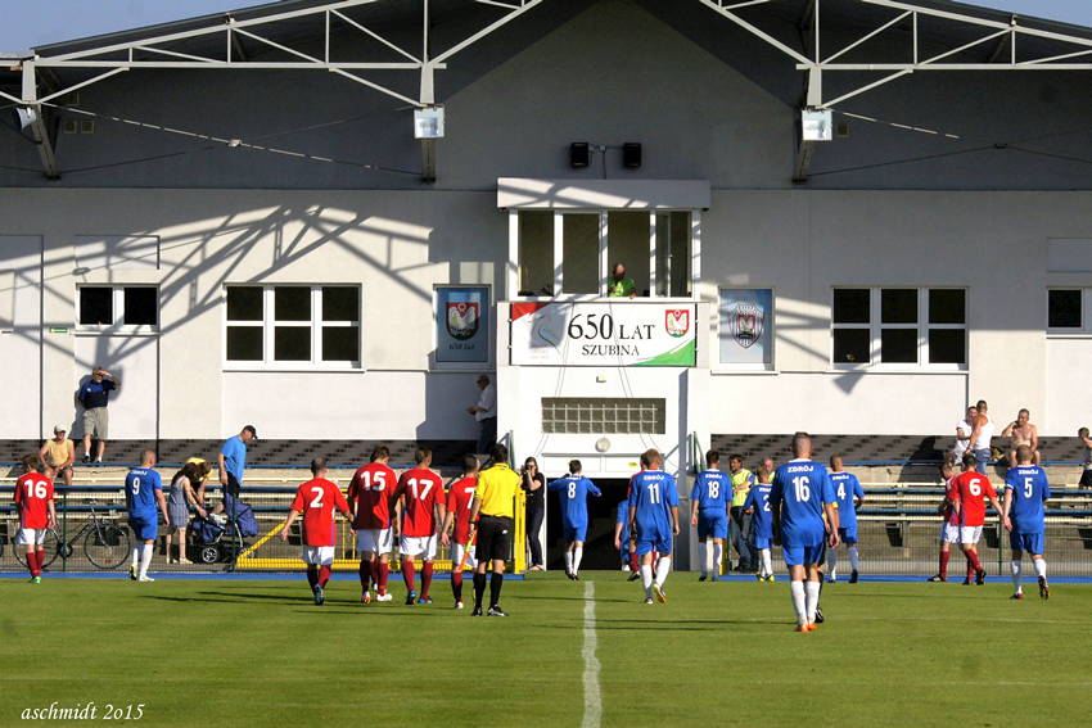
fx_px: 5916
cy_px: 364
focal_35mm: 195
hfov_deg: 10.5
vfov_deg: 7.0
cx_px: 546
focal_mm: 130
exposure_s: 1/1250
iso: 200
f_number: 11
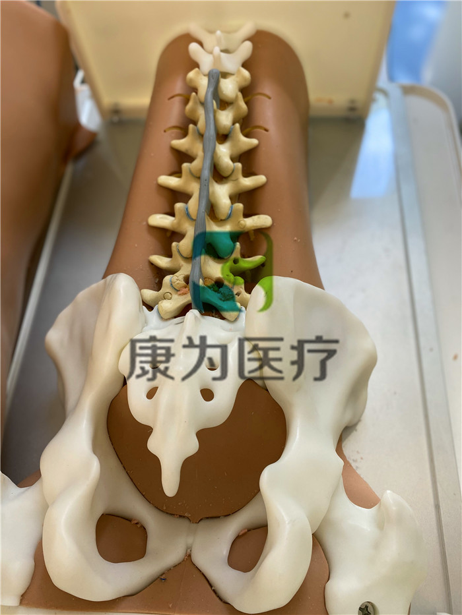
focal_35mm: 26
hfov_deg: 53.1
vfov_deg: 67.3
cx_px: 231
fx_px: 463
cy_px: 308
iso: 64
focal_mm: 4.25
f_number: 1.8
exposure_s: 1/100
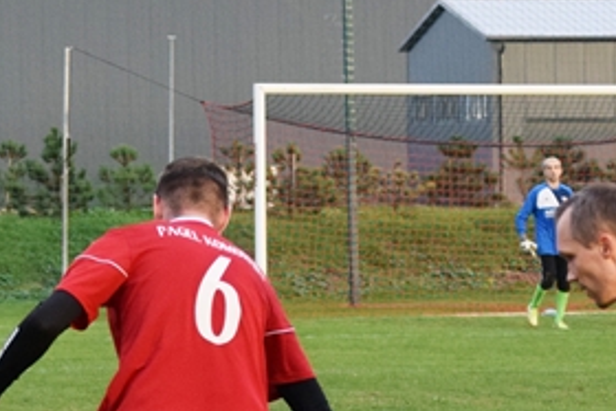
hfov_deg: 7.9
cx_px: 119
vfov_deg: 5.3
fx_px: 4434
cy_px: 462
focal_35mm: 259
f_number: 4
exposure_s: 1/500
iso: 1250
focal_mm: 62
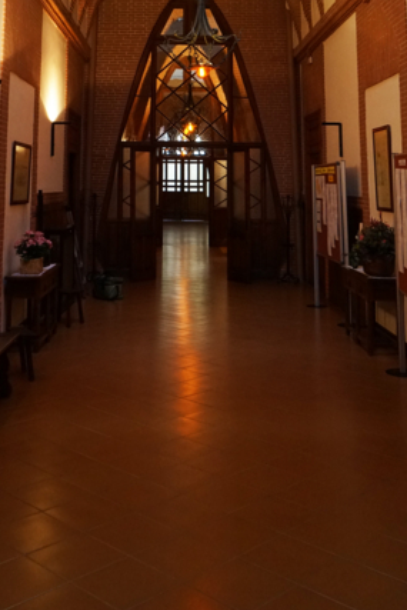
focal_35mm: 45
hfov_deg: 29.8
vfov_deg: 40.1
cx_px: 173
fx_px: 762
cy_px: 53
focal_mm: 24
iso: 3200
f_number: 4
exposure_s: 1/160
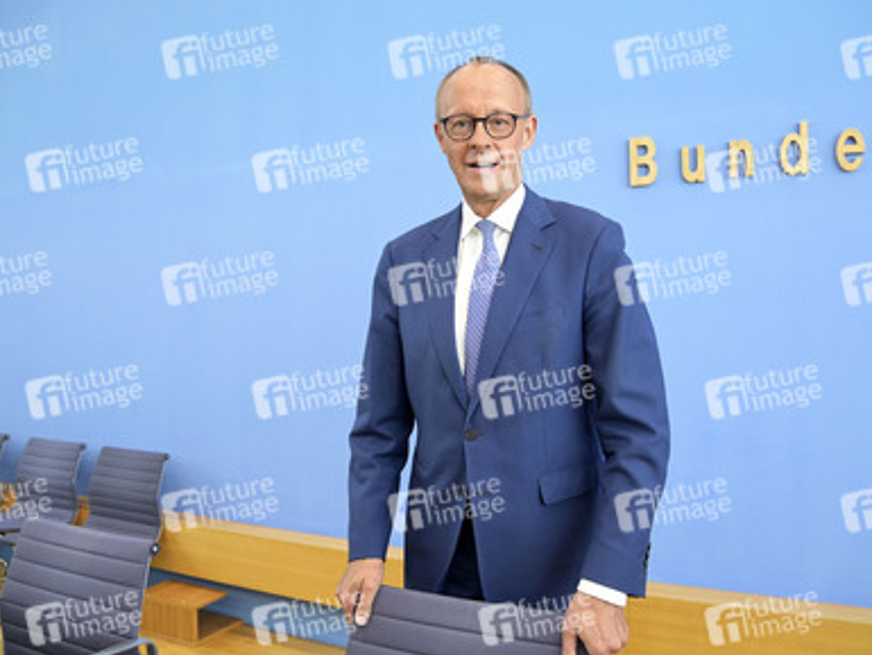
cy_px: 335
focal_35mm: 27
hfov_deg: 65.2
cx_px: 477
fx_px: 680
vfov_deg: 51.4
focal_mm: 24
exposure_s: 1/1000
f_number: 4
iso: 4000
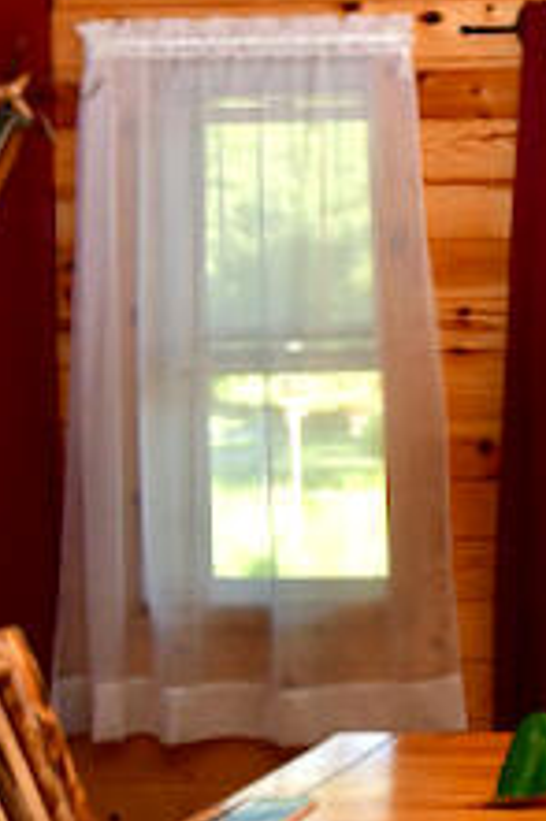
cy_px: 377
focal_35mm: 87
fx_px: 1982
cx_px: 962
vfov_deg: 23.4
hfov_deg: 14.0
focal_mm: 15
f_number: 6.3
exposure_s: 1/160
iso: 640
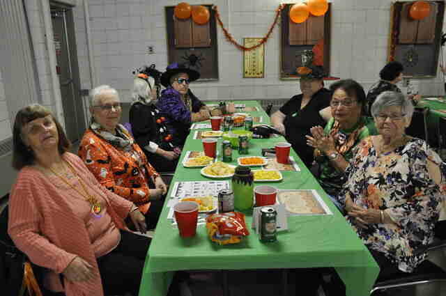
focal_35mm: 30
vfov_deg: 43.5
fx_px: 371
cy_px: 148
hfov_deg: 62.0
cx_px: 223
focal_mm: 20
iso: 900
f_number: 5
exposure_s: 1/40
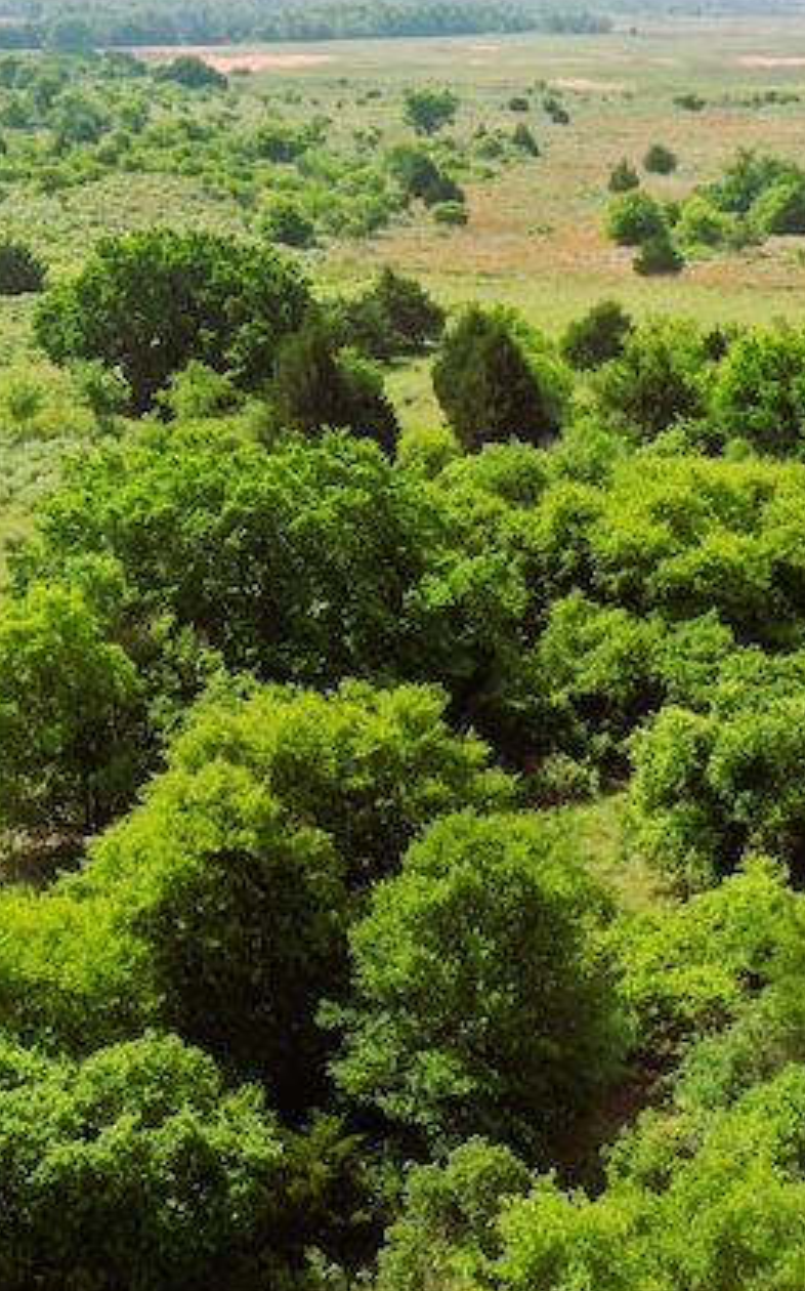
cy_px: 709
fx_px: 2390
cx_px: 489
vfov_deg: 30.2
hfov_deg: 19.1
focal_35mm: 68
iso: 100
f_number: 10
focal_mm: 10.26
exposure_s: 1/120
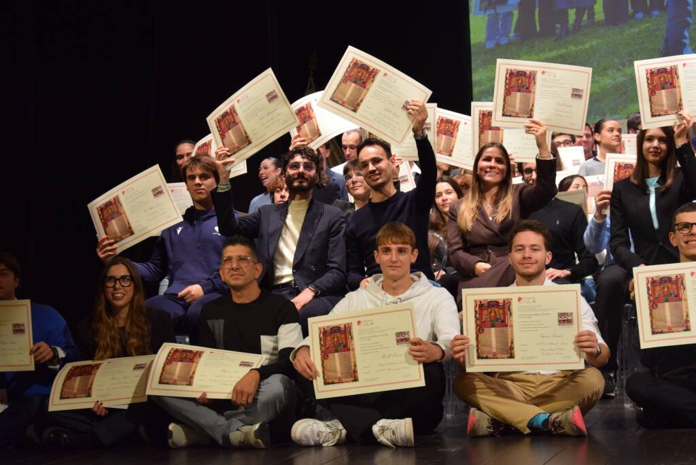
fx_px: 1306
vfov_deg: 20.2
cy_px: 232
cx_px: 348
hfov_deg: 29.8
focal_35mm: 68
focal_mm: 45
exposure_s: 1/60
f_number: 4.8
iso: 1100
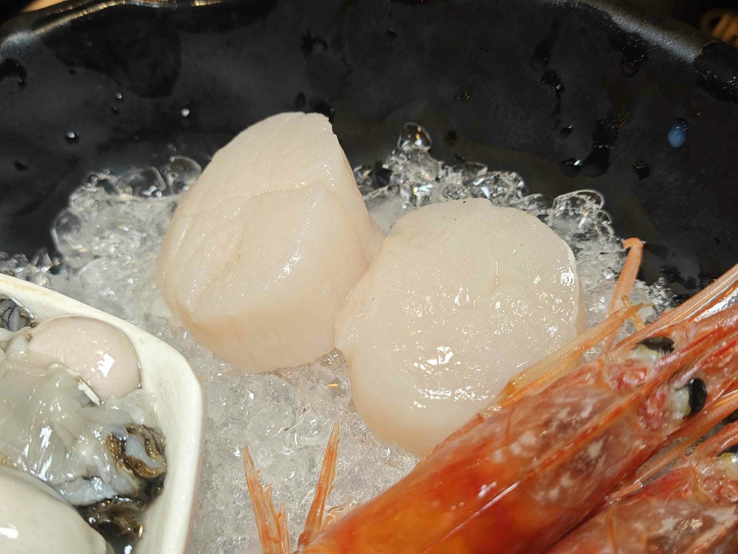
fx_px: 789
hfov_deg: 50.1
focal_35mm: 37
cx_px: 369
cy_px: 277
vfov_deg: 38.7
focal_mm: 8.72
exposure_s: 1/120
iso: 336
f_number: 2.8
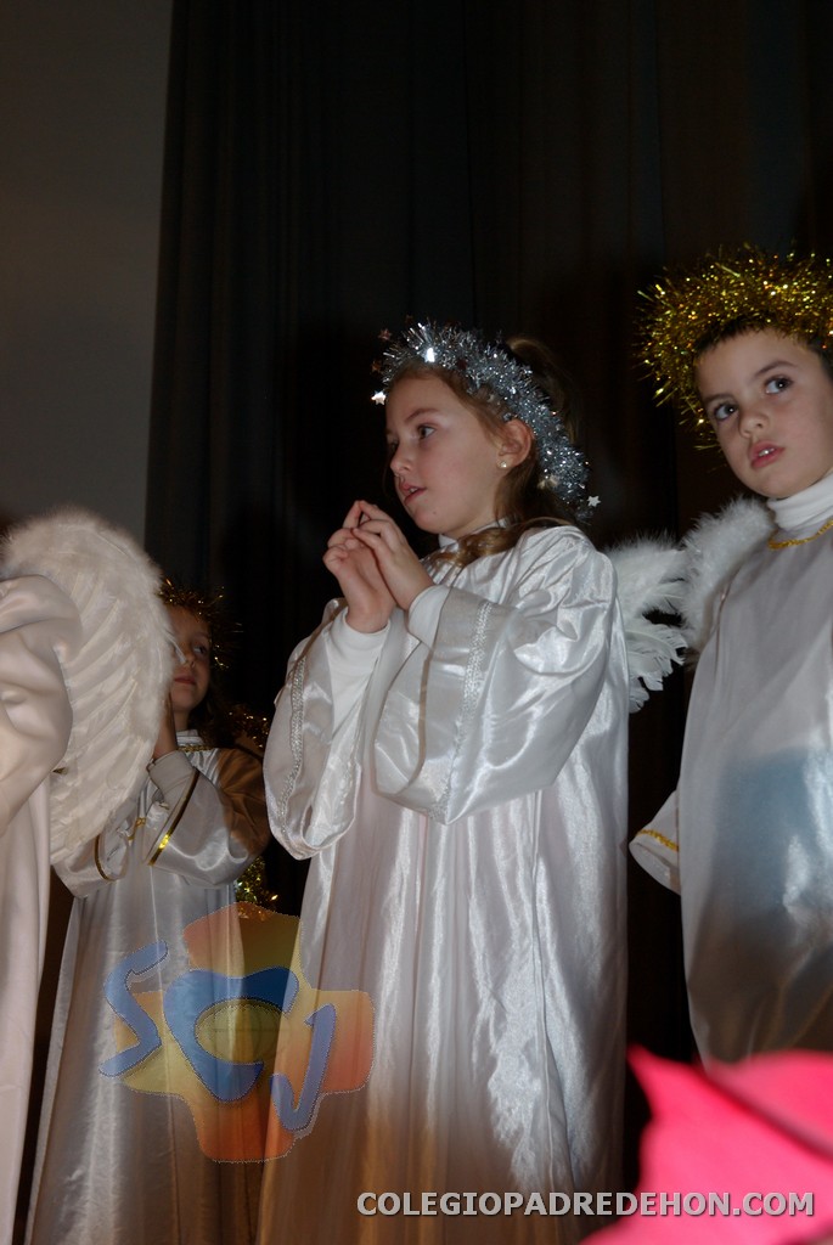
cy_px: 622
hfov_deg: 18.2
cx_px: 416
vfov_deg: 27.0
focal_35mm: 75
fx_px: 2597
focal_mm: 50
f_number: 6.7
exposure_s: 1/60
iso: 400
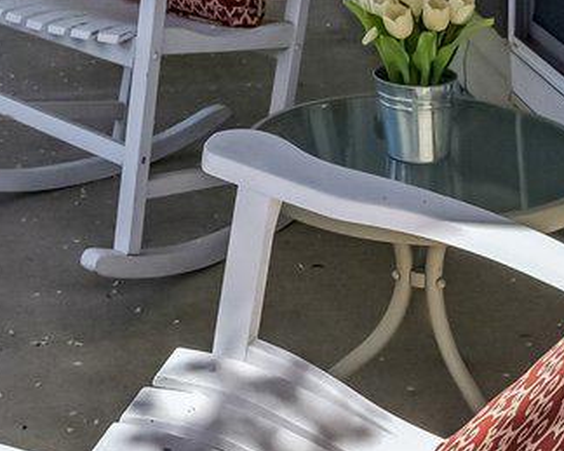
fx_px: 1385
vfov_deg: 16.0
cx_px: 84
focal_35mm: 83
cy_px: -332
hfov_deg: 22.6
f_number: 11
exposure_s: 1/320
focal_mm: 14
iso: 400
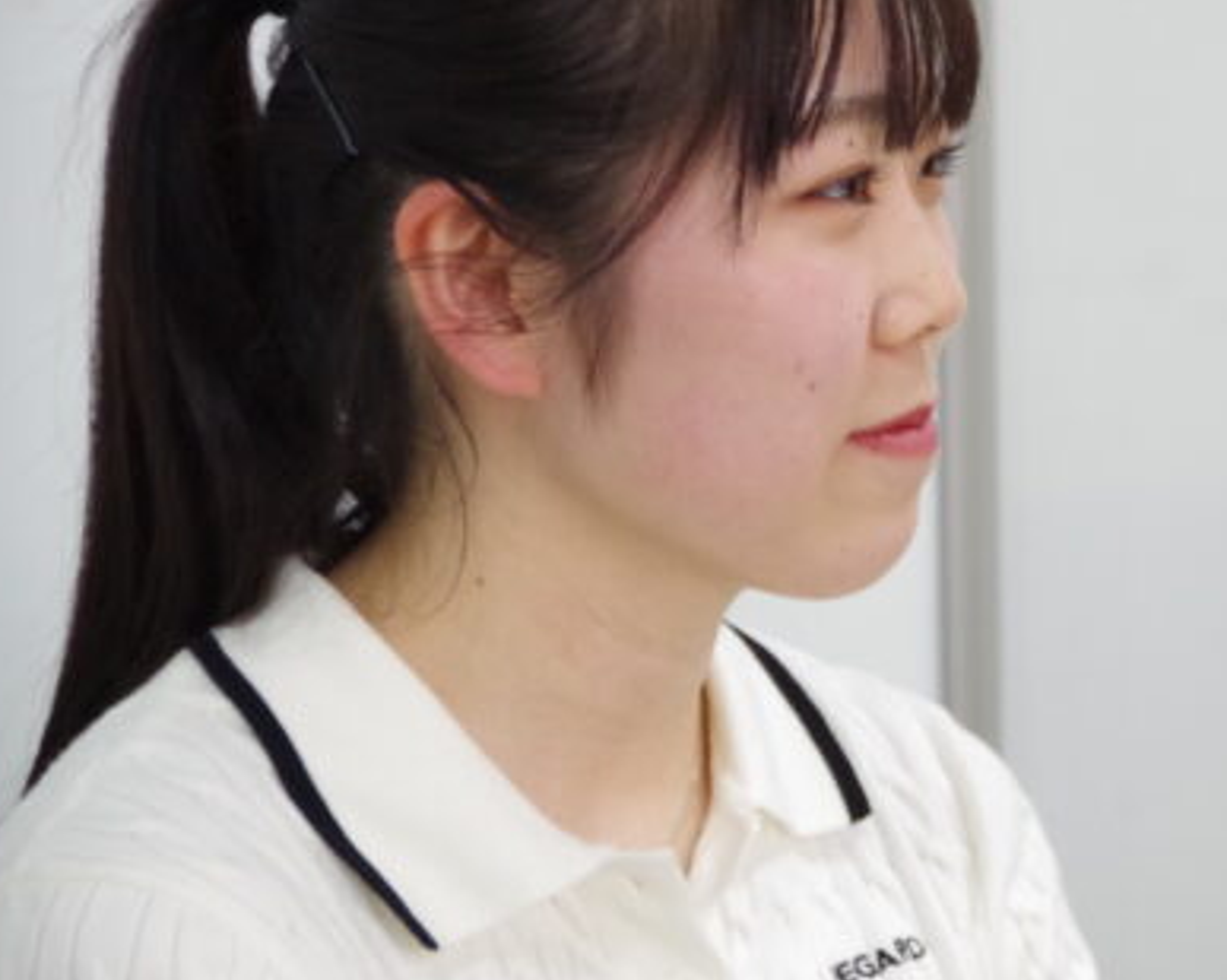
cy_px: 369
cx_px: 904
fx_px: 7911
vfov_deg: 7.1
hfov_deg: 8.9
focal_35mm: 218
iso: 1600
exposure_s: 1/40
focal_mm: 100
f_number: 5.6
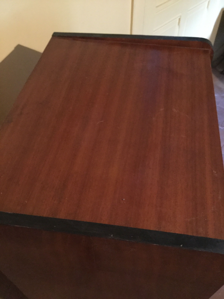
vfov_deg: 58.4
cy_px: 150
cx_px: 112
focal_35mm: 31
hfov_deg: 45.4
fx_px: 267
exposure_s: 1/17
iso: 640
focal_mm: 3.3
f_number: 2.4
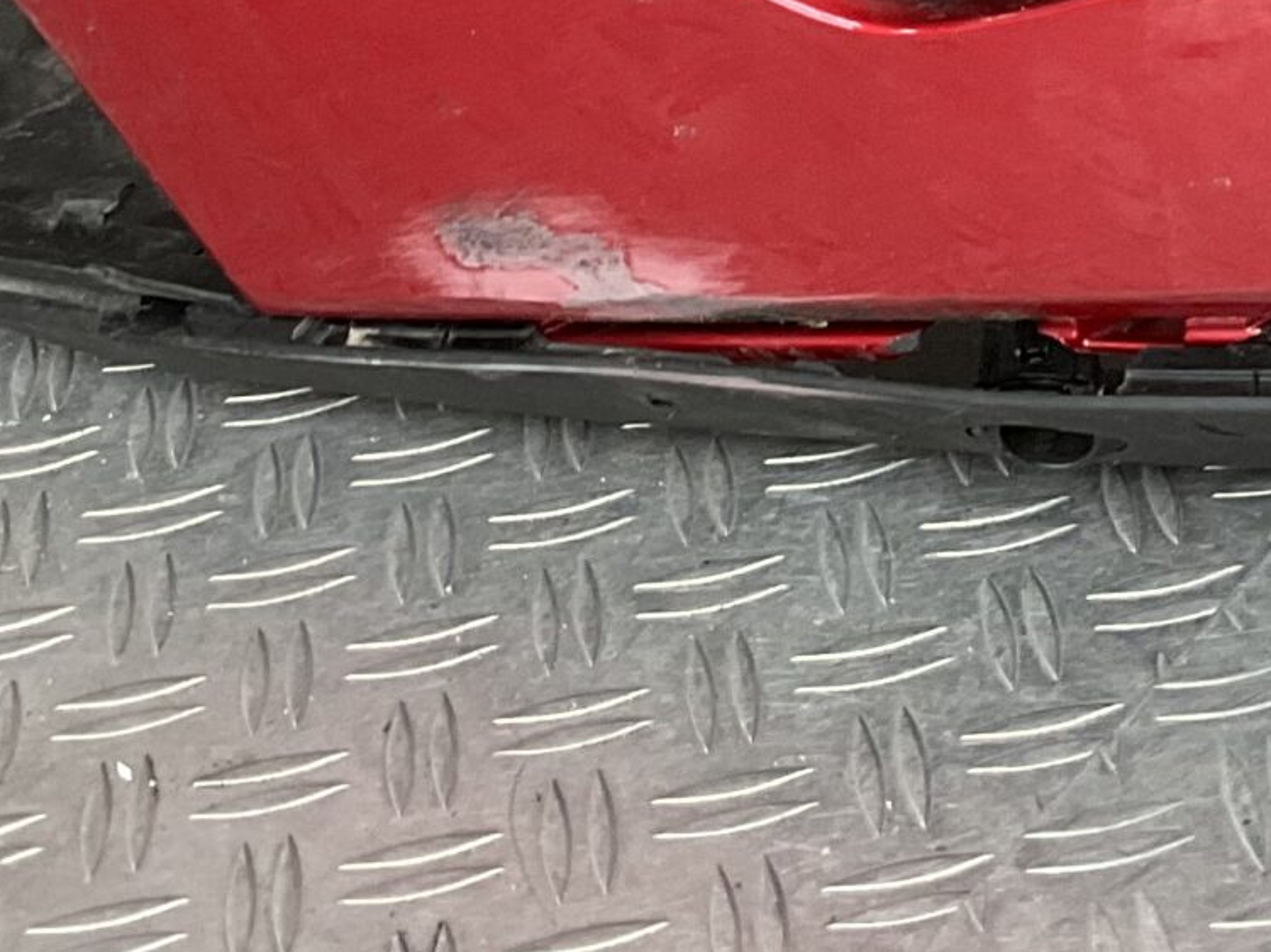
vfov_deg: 13.9
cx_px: 734
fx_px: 3634
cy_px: -503
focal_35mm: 99
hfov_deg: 19.8
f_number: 1.8
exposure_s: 1/60
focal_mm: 3
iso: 80
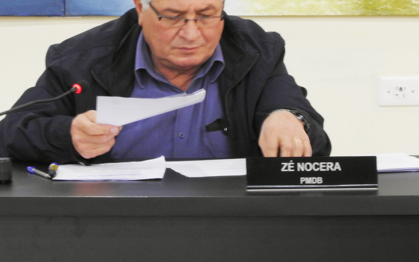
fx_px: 4979
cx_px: 176
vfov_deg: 3.0
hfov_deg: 4.8
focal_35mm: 436
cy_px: 71
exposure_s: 1/3
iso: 400
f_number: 7.7
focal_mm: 59.1
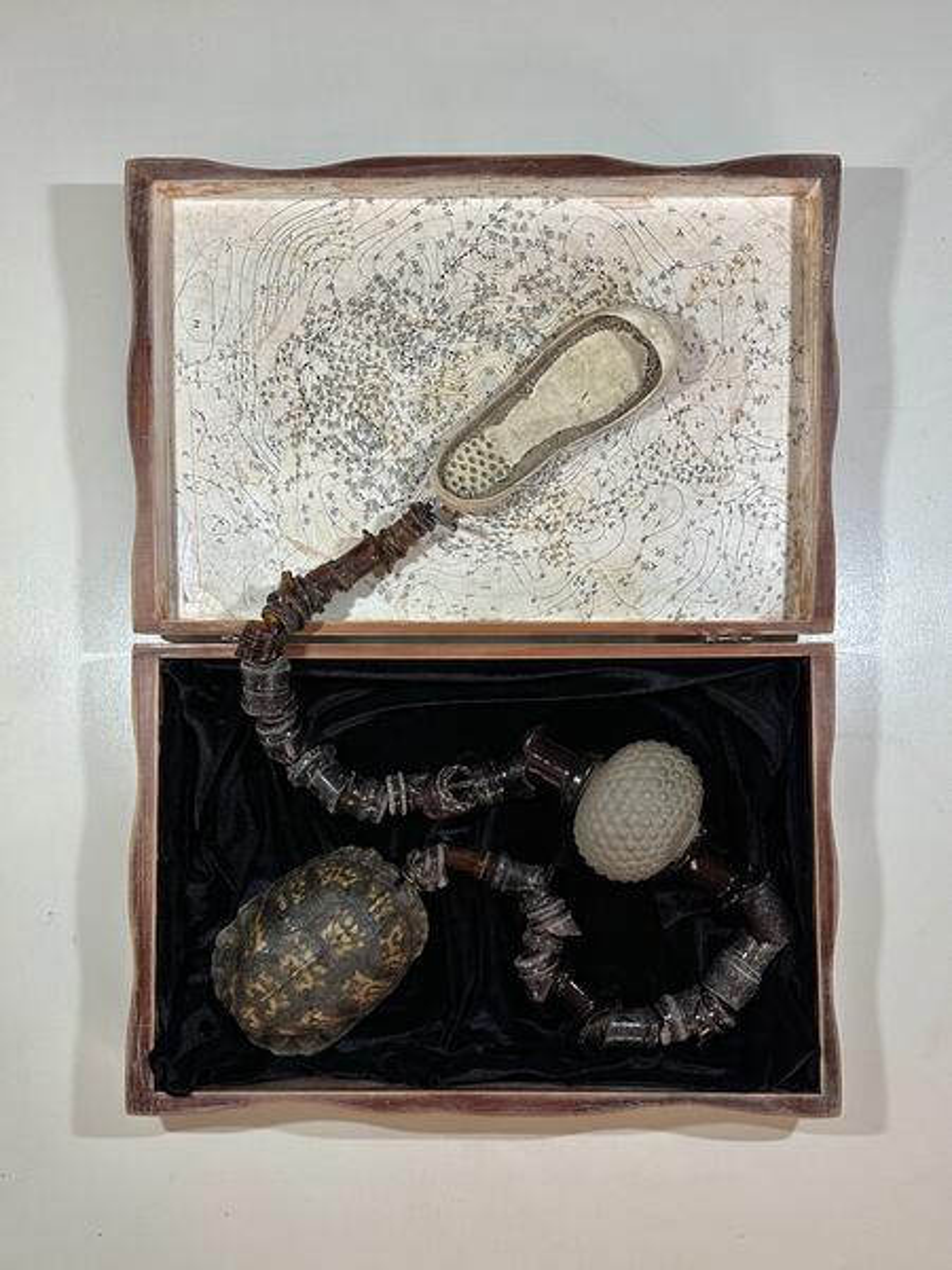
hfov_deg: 56.8
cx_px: 476
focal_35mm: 24
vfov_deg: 71.6
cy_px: 635
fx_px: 880
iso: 250
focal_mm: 6.86
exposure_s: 1/60
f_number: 1.78
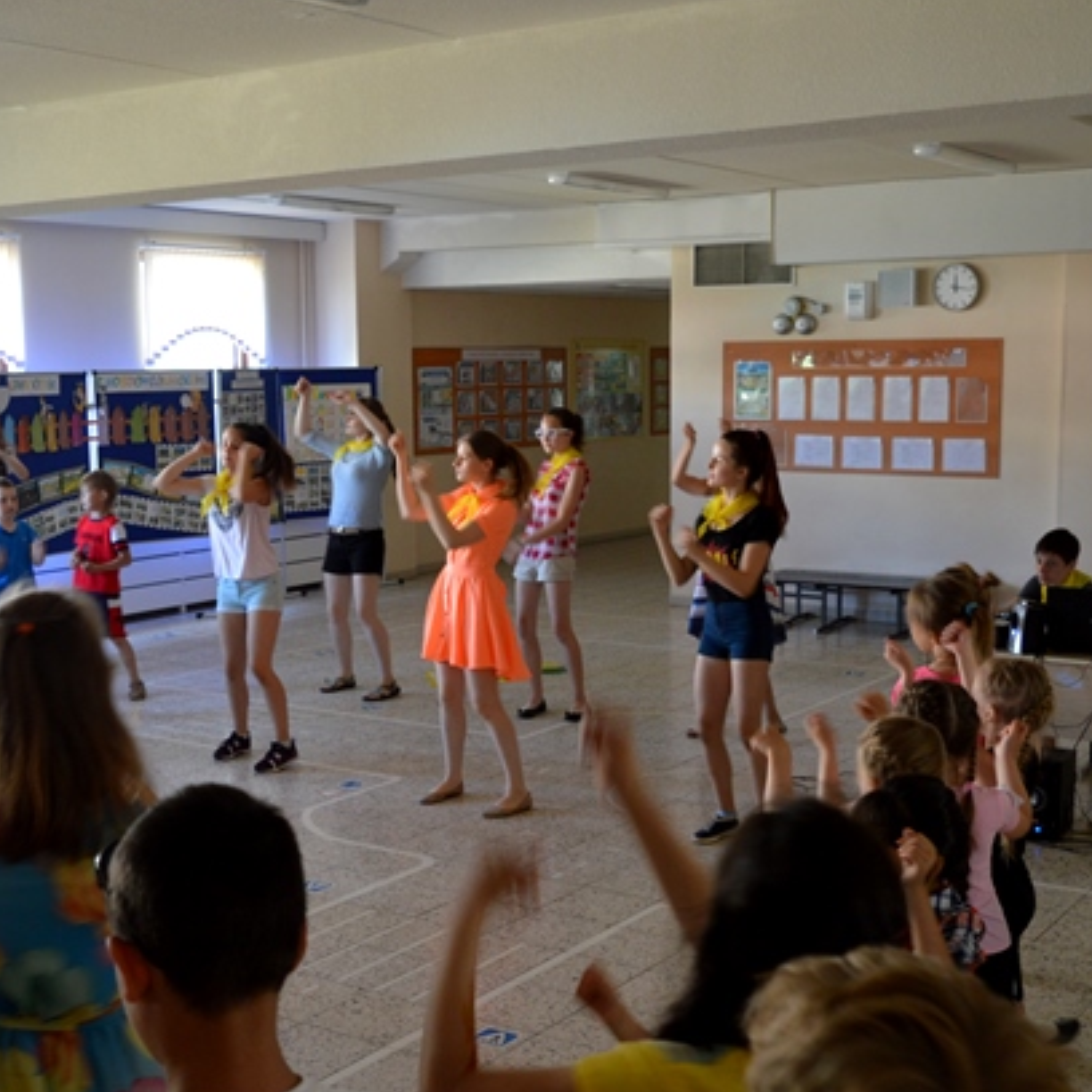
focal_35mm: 45
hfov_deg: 37.5
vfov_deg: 37.5
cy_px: 592
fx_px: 1606
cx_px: 490
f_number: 3.5
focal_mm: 18
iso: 400
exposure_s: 1/30
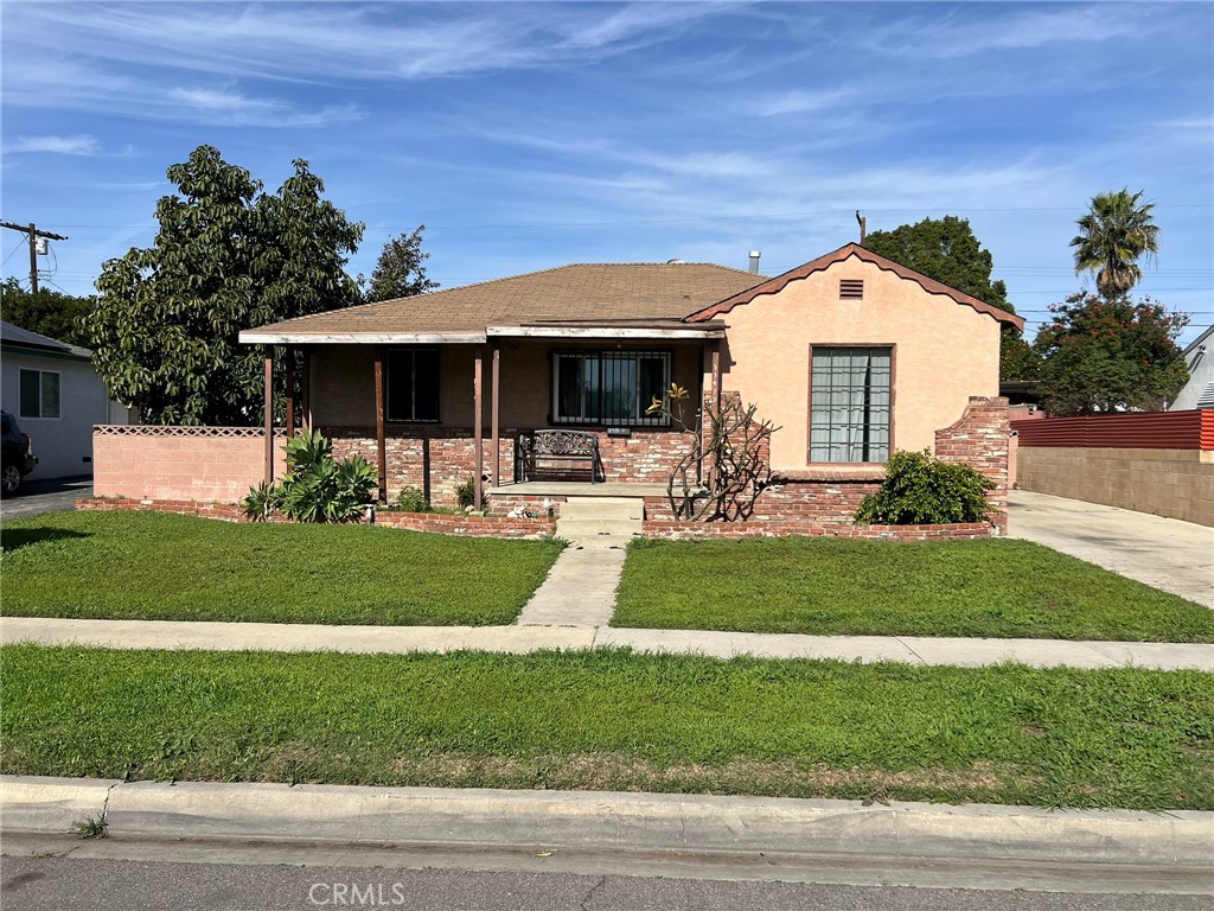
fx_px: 912
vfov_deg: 53.1
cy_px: 456
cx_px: 607
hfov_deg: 67.3
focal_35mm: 26
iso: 50
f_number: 1.5
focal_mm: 5.7
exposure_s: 1/5882
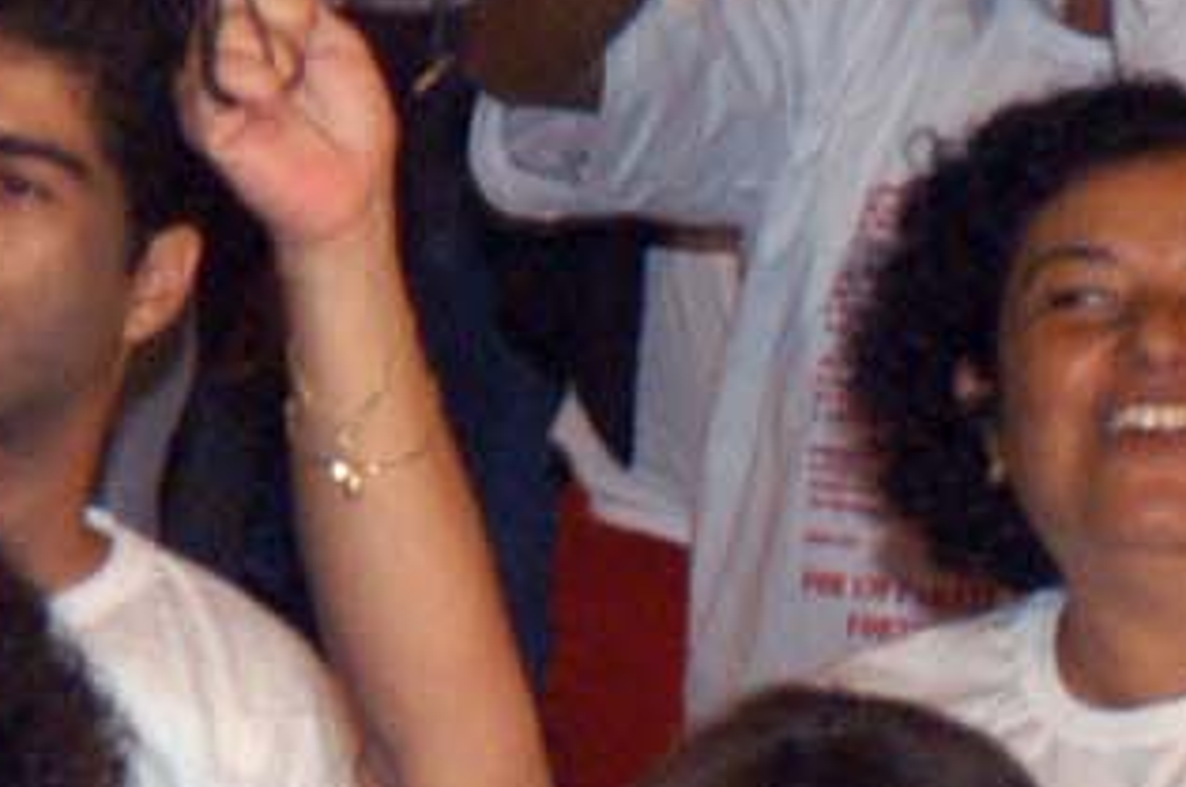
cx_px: -2285
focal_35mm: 533
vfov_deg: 2.6
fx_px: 17532
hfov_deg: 3.8
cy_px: -723
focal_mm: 50
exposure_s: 1/100
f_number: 4.5
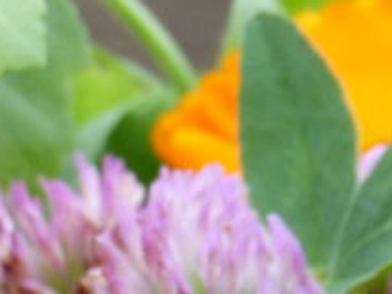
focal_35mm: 414
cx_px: 403
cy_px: 451
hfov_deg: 4.8
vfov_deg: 3.6
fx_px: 4691
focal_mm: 15
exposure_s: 1/100
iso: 100
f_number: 3.2
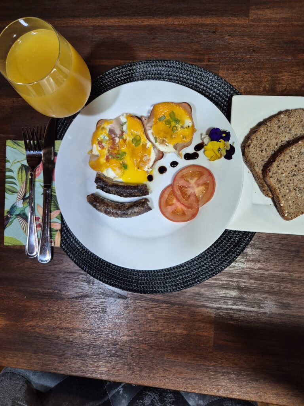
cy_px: 203
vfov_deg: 73.9
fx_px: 269
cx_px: 152
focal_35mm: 23
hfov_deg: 58.9
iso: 400
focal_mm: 5.4
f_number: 1.8
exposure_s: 1/100
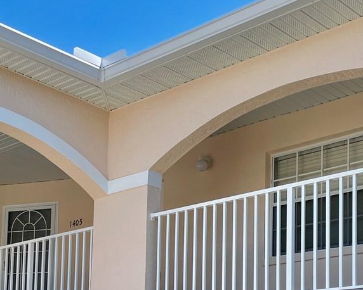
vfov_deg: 20.5
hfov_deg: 26.4
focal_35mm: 71
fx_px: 763
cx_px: 95
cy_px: 323
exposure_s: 1/1715
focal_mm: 4.2
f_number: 1.6
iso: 32
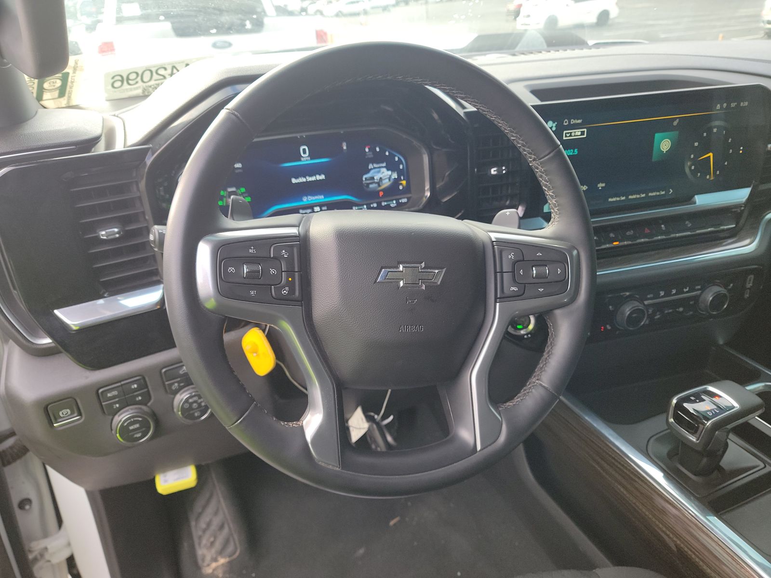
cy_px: 289
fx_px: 535
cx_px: 386
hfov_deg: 71.6
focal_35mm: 24
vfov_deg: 56.8
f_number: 1.8
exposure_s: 1/59
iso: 85
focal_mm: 6.7
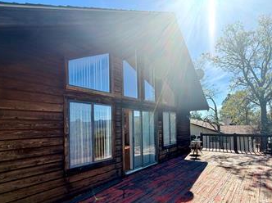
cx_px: 136
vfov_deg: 67.8
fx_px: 149
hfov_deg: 84.7
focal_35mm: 19
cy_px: 122
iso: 32
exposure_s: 1/820
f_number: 2.2
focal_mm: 2.22
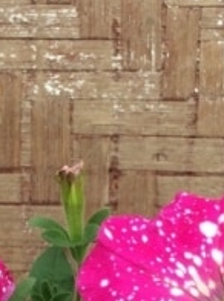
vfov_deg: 20.1
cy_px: 181
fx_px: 849
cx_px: 58
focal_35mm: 98
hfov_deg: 15.0
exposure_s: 1/201
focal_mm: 3.3
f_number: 2.4
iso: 32
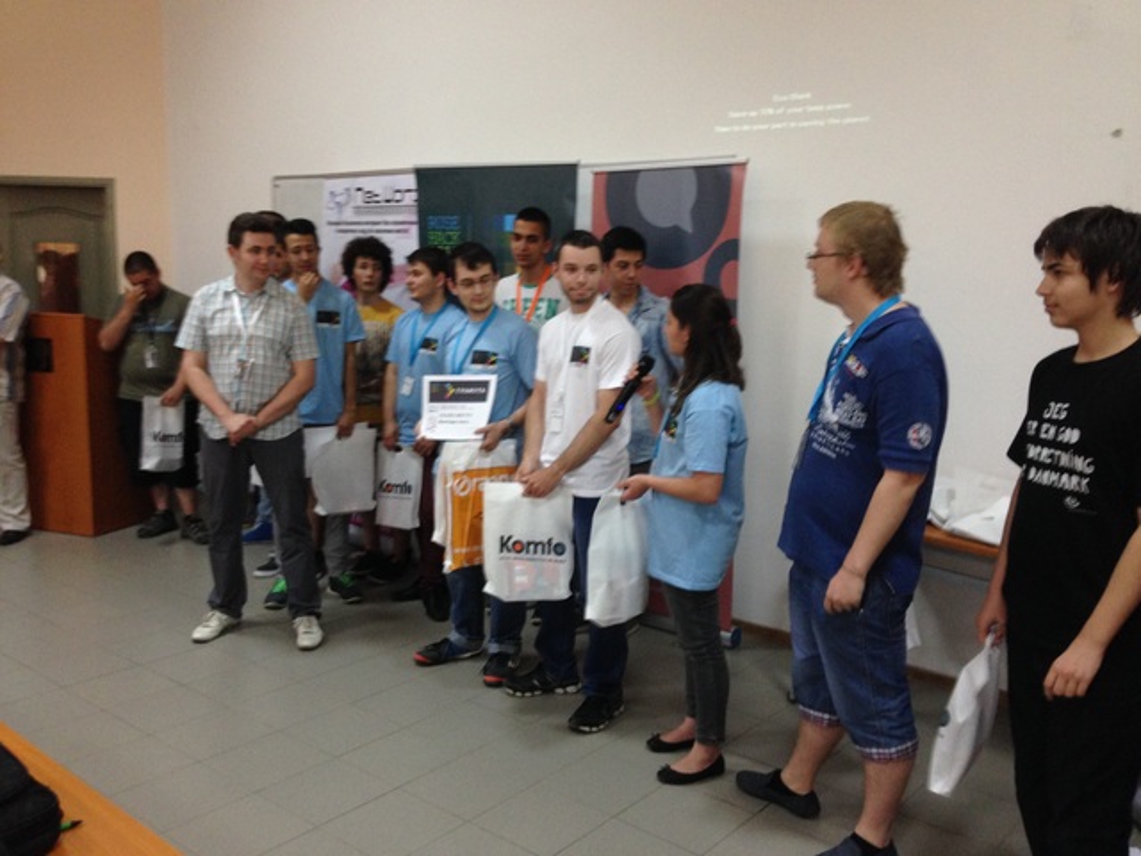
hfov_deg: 55.4
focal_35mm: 33
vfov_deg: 42.9
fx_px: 1088
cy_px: 428
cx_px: 570
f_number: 2.4
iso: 160
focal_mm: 4.12
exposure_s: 1/20
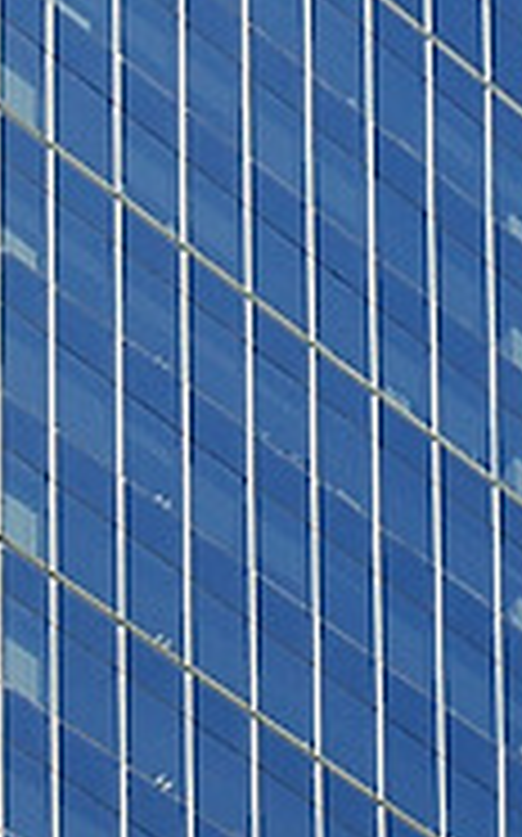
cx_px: 27
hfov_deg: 3.6
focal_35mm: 369
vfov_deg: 5.7
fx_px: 8412
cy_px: 248
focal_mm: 50
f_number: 8
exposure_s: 1/250
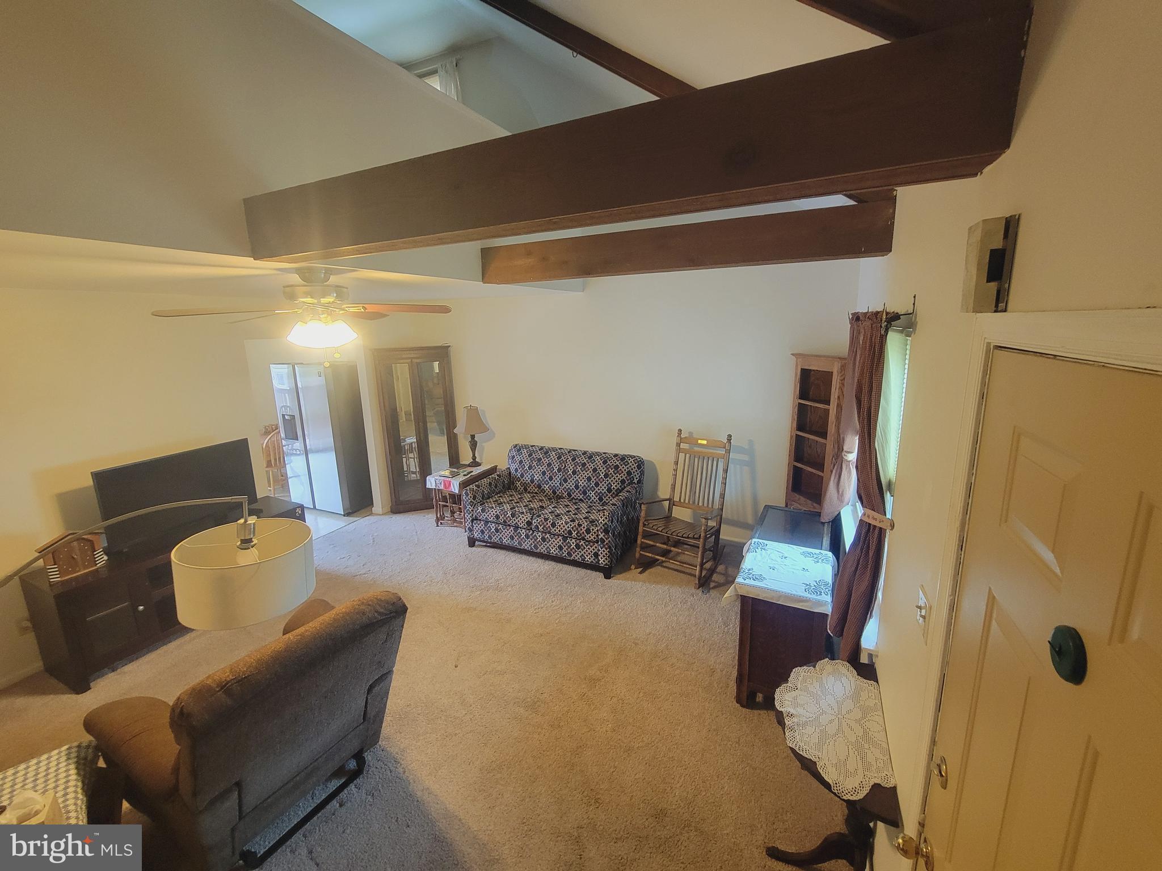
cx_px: 581
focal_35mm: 13
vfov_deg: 89.9
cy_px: 436
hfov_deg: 106.2
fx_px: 436
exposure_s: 1/40
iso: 320
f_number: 2.2
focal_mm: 2.2
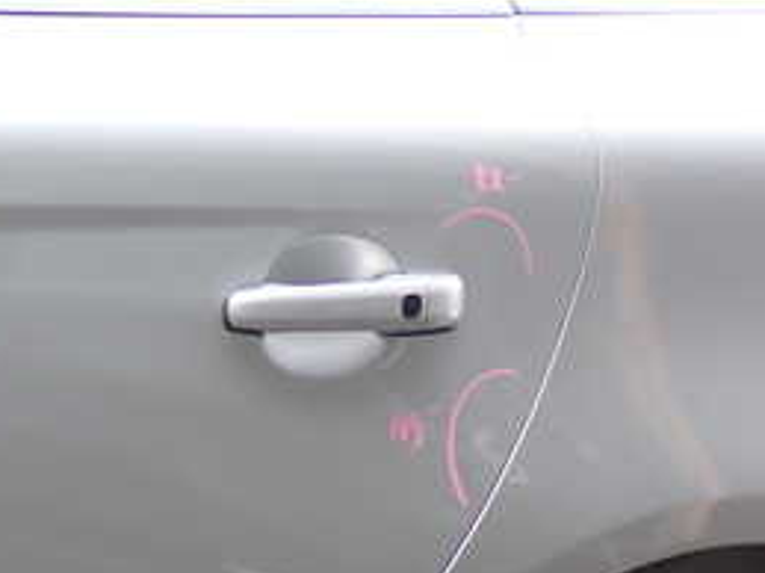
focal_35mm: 95
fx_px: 2098
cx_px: -50
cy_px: 585
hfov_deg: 19.9
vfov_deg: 15.2
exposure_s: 1/100
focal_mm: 7.31
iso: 100
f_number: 2.8
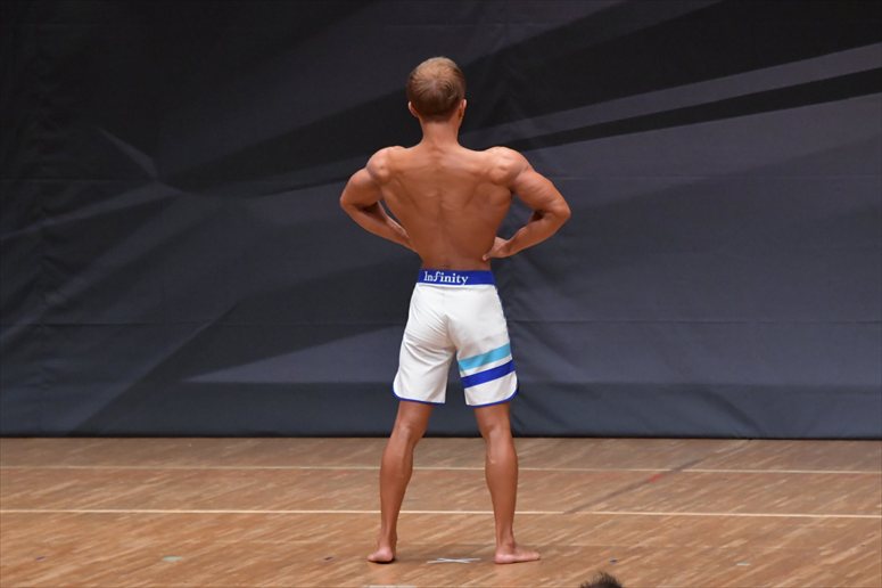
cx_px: 441
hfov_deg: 7.2
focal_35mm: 285
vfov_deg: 4.8
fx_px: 6979
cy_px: 294
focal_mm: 190
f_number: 5.6
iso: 6400
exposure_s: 1/400
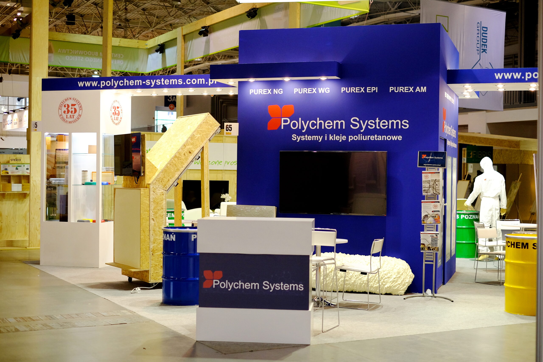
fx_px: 799
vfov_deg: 25.5
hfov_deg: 37.5
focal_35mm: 53
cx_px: 272
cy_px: 181
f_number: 2.2
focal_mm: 35
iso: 1250
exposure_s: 1/300
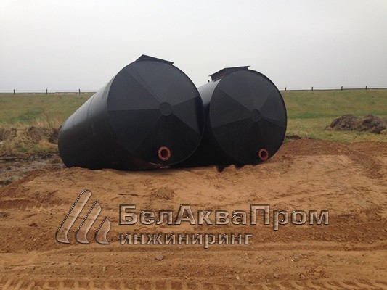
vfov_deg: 43.0
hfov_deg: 55.3
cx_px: 194
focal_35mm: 33
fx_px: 369
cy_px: 145
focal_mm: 4.12
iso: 50
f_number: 2.4
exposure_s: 1/120
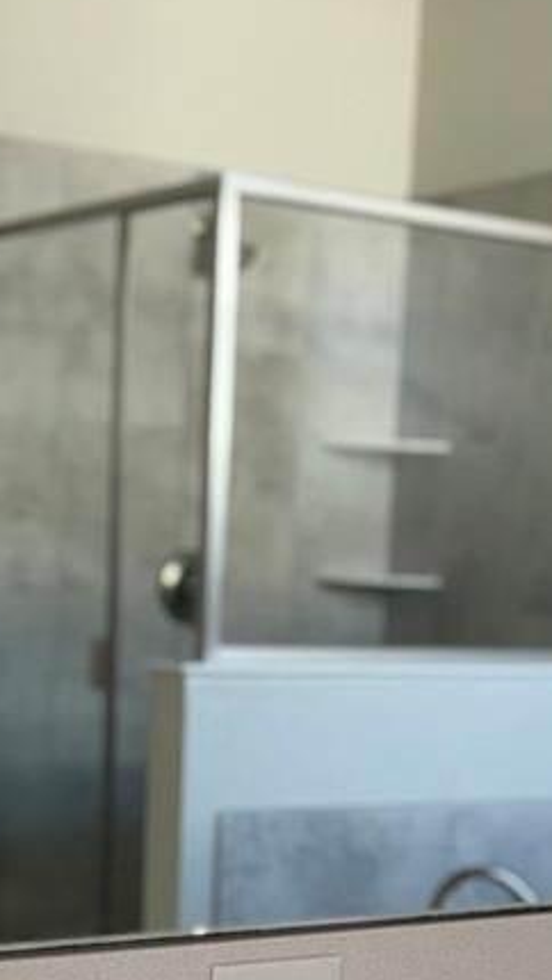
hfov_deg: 16.5
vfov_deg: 27.8
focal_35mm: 73
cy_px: 896
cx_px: 260
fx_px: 1899
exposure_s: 1/54
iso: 100
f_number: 1.78
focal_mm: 6.76
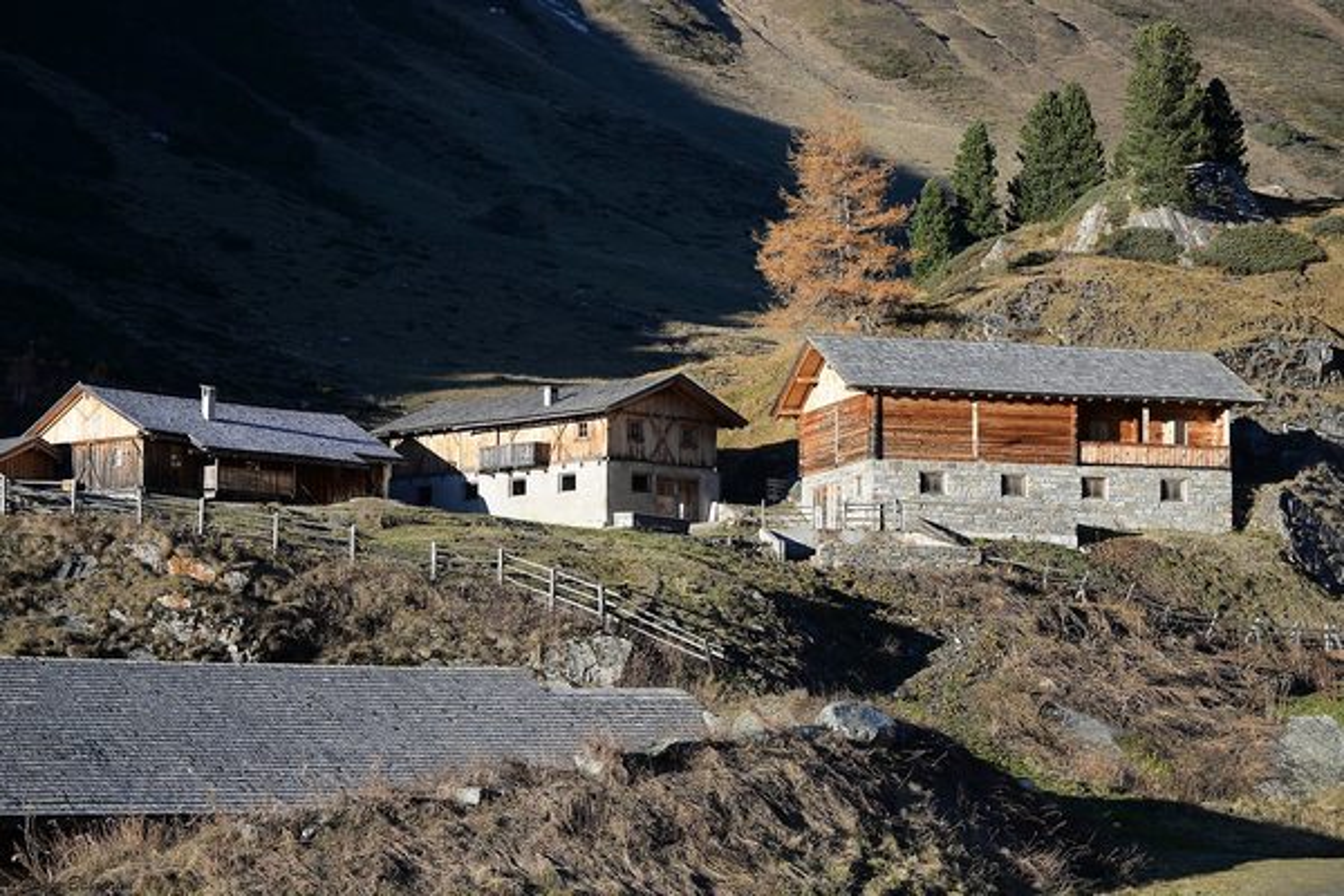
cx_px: 672
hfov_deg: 25.4
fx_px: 2986
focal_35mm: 80
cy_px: 448
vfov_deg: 17.1
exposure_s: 1/400
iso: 100
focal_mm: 80
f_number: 4.5
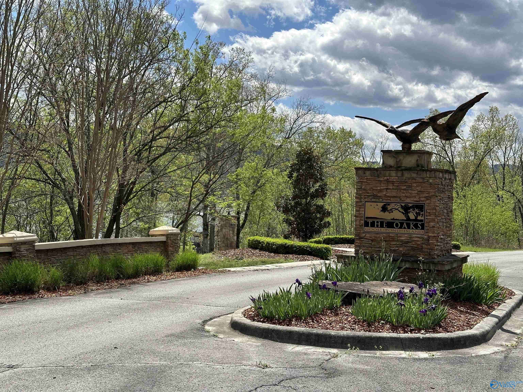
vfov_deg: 30.3
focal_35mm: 48
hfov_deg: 39.7
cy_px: 196
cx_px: 262
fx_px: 725
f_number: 1.78
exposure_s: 1/4367
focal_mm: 6.86
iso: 64
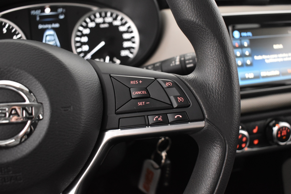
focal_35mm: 33
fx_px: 267
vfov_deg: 40.0
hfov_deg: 57.2
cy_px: 97
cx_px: 146
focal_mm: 22
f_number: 3.8
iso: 3200
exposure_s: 1/25
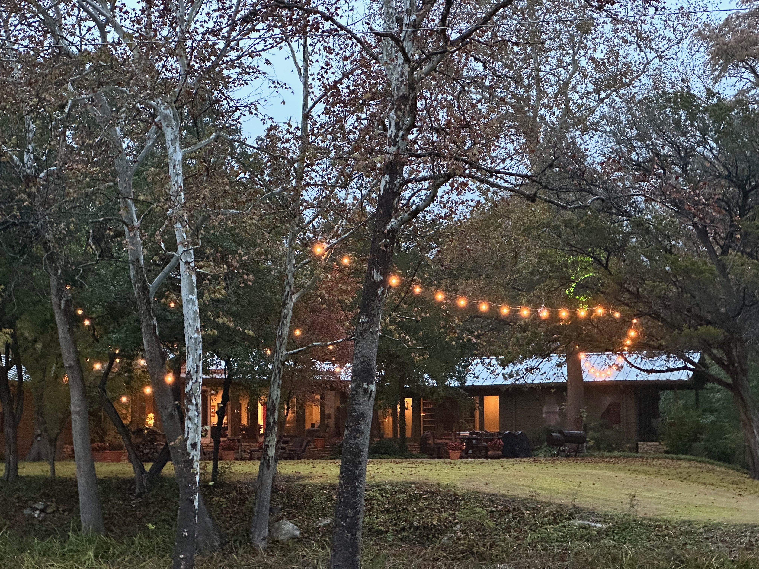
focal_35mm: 77
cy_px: 284
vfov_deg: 19.1
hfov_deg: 25.3
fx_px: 1688
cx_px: 380
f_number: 2.8
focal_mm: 9
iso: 2000
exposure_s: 1/30
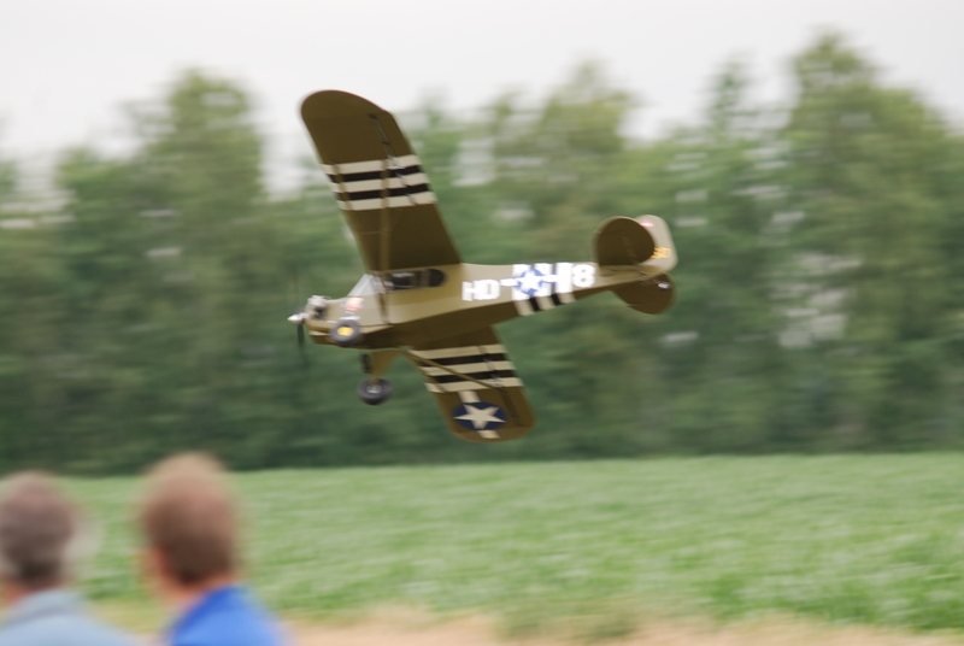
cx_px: 482
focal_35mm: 345
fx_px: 9252
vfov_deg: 4.0
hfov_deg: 6.0
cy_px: 323
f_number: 5.6
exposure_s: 1/125
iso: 200
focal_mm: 230
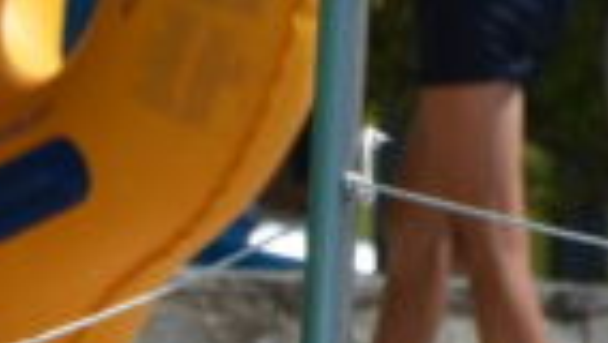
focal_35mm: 1488
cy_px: 647
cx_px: -484
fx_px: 23995
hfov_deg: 1.5
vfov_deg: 0.8
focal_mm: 175
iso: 200
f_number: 8
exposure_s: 1/1000
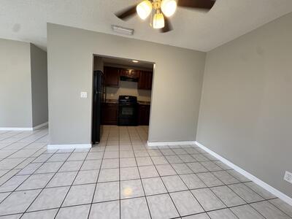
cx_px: 146
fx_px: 118
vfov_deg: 85.7
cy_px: 110
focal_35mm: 14
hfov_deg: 102.1
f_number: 2.2
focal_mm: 2.22
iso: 250
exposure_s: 1/120
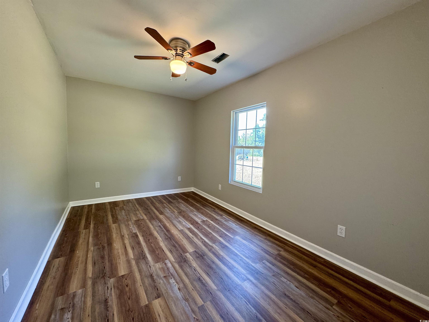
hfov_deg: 102.1
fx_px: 174
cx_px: 214
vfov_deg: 85.7
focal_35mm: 14
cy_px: 161
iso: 160
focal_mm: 2.22
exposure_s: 1/60
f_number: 2.2
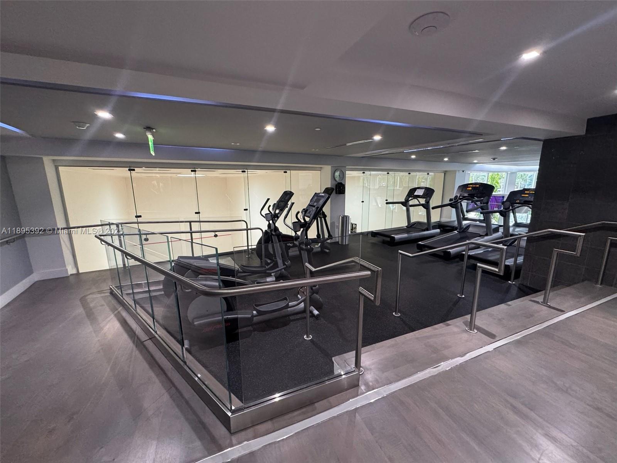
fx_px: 250
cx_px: 308
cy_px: 232
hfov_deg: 102.1
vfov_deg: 85.7
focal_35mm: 14
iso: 500
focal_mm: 2.22
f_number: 2.2
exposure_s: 1/60
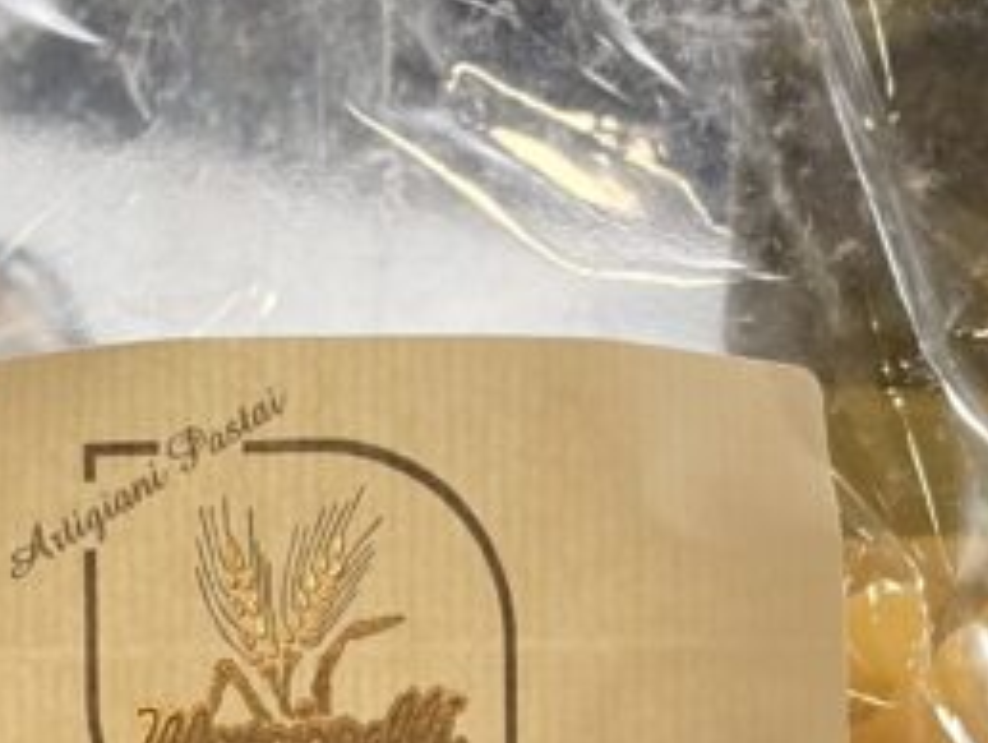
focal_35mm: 206
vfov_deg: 7.1
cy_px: 1088
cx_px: 318
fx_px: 5885
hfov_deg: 9.6
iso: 32
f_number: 1.6
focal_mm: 5.96
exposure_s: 1/50
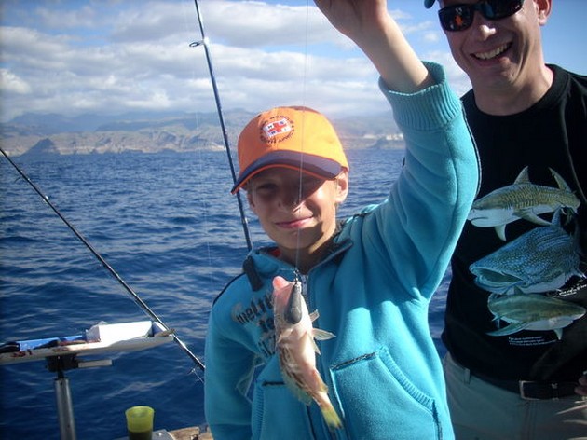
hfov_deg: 50.2
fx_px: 627
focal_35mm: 37
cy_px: 220
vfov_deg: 38.6
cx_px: 294
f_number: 5.6
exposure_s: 1/193
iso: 64
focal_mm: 6.2
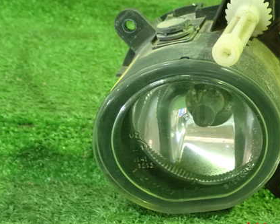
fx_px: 861
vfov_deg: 14.8
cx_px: 197
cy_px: 86
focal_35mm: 104
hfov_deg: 18.4
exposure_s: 1/25
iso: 1600
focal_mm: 13.47
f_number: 4.2
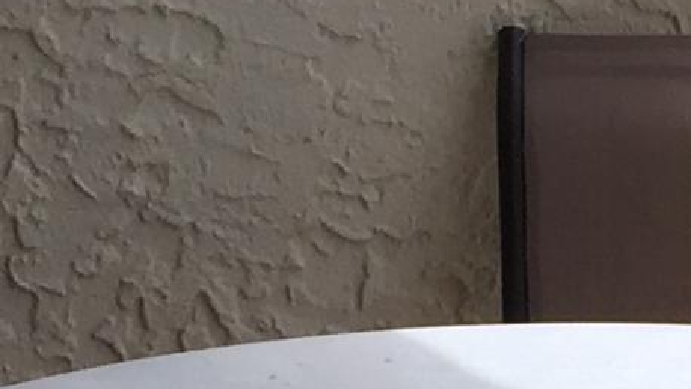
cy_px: 884
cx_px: 1129
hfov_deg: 10.0
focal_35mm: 207
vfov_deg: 5.7
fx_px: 3794
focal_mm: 4.15
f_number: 2.2
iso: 40
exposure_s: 1/2639
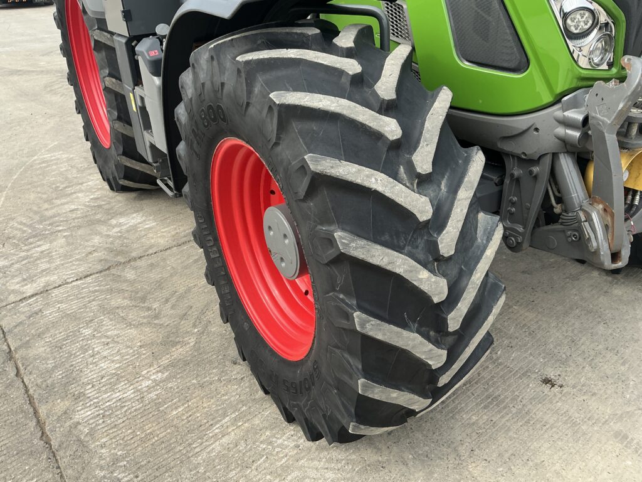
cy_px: 241
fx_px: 519
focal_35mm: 28
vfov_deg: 49.7
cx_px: 321
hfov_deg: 63.4
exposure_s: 1/666
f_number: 1.8
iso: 25
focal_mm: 3
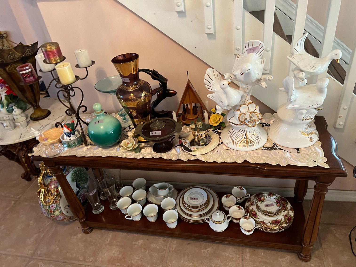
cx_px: 178
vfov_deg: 53.1
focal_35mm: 26
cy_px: 134
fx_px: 267
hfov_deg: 67.3
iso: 400
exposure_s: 1/40
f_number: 1.5
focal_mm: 5.7
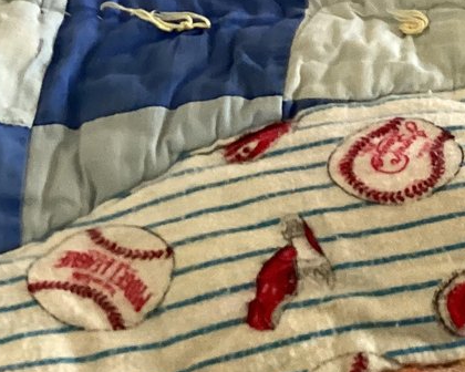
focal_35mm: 109
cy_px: -34
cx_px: 721
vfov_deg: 13.8
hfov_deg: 16.0
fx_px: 1500
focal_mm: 3.3
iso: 250
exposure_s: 1/60
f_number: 2.4
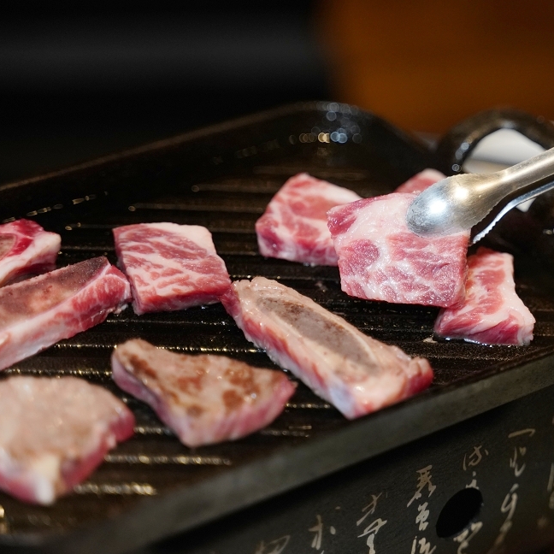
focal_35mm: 118
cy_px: 226
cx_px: 404
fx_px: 2137
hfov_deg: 14.7
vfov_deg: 14.8
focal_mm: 75
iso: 1600
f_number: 2.8
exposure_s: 1/160
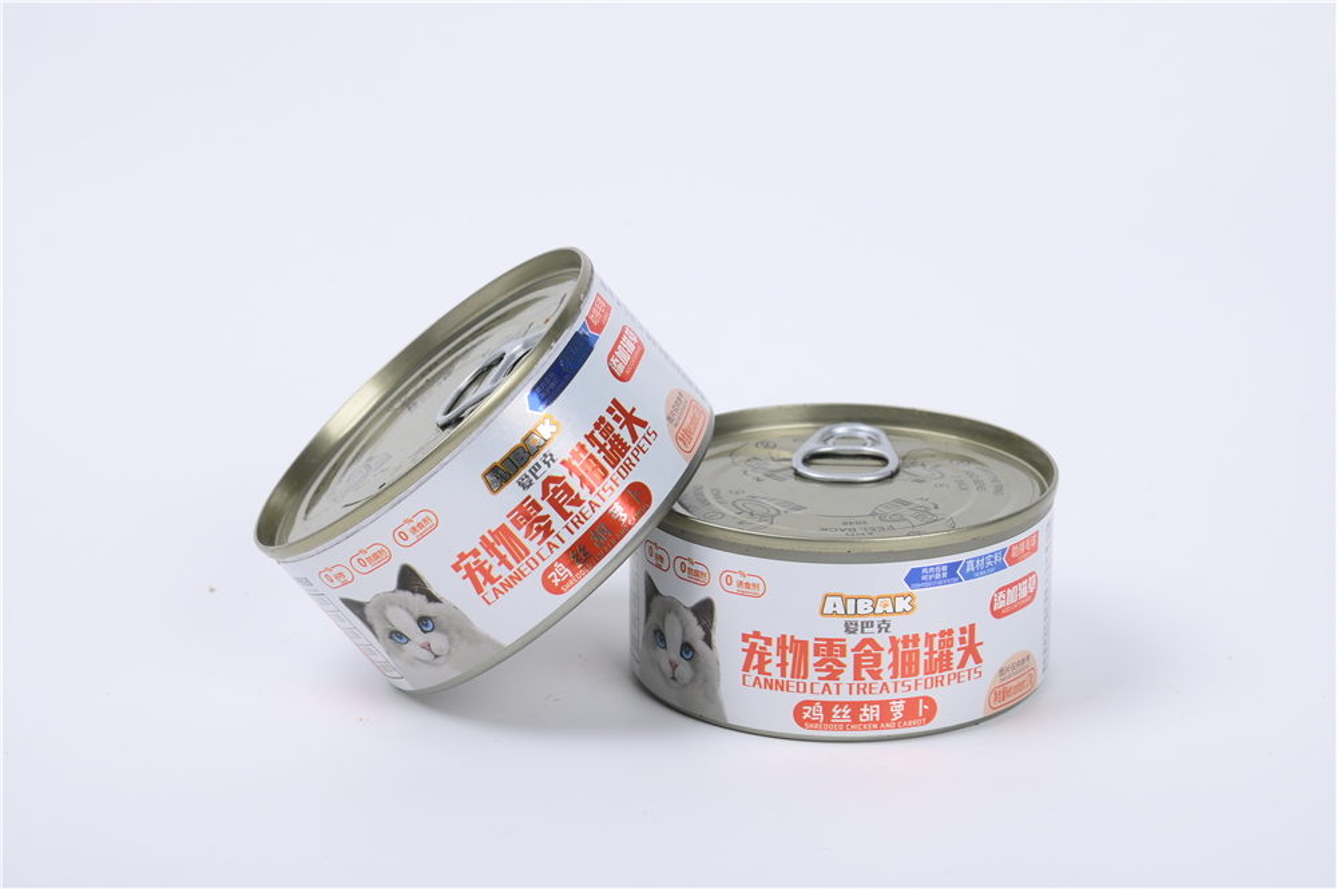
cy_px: 444
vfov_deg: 11.4
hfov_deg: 17.1
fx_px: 4453
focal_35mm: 120
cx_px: 668
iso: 100
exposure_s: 1/125
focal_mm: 120
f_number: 11
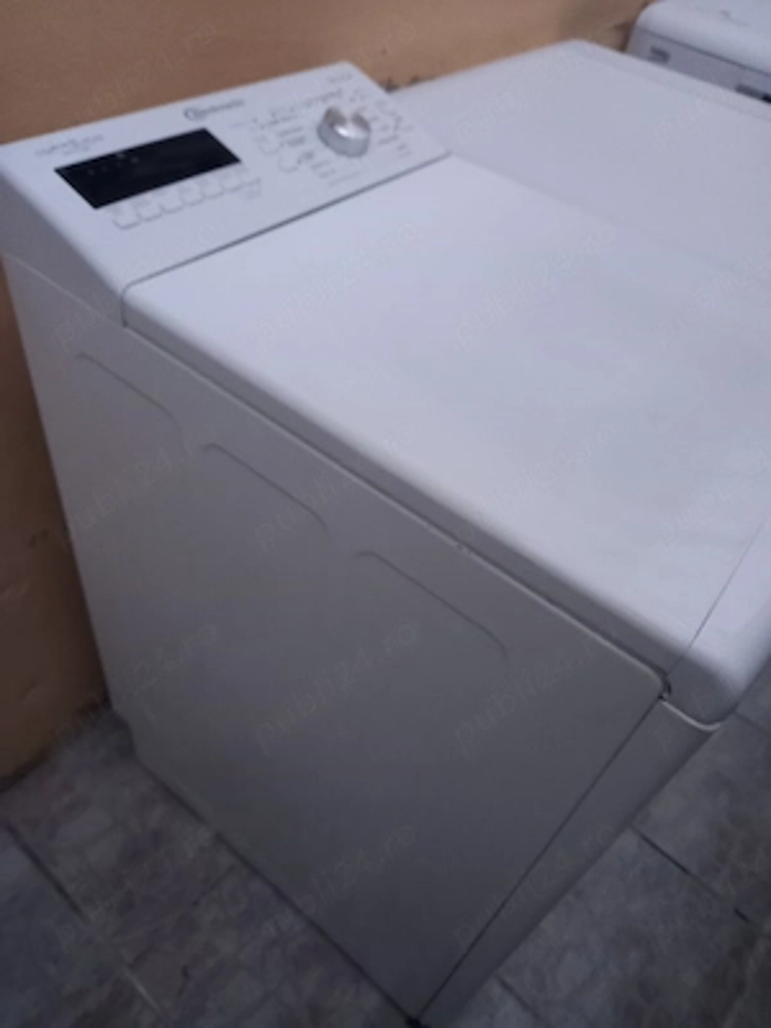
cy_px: 514
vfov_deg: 69.4
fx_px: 742
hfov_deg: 54.9
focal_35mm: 25
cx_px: 386
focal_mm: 4.6
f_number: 2
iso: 500
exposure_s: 1/20
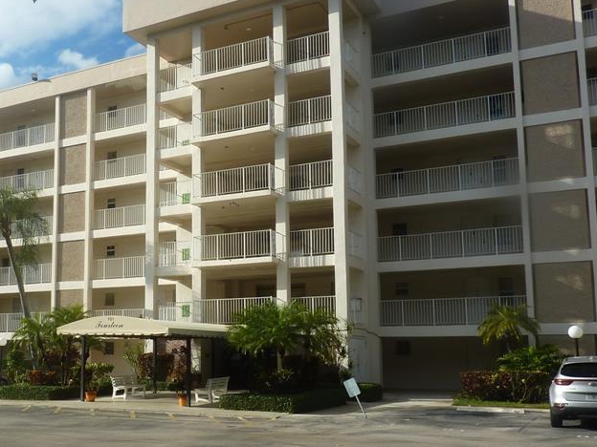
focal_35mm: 41
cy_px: 267
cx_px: 169
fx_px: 707
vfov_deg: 35.0
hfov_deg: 44.6
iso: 80
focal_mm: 4.1
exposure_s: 1/400
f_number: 5
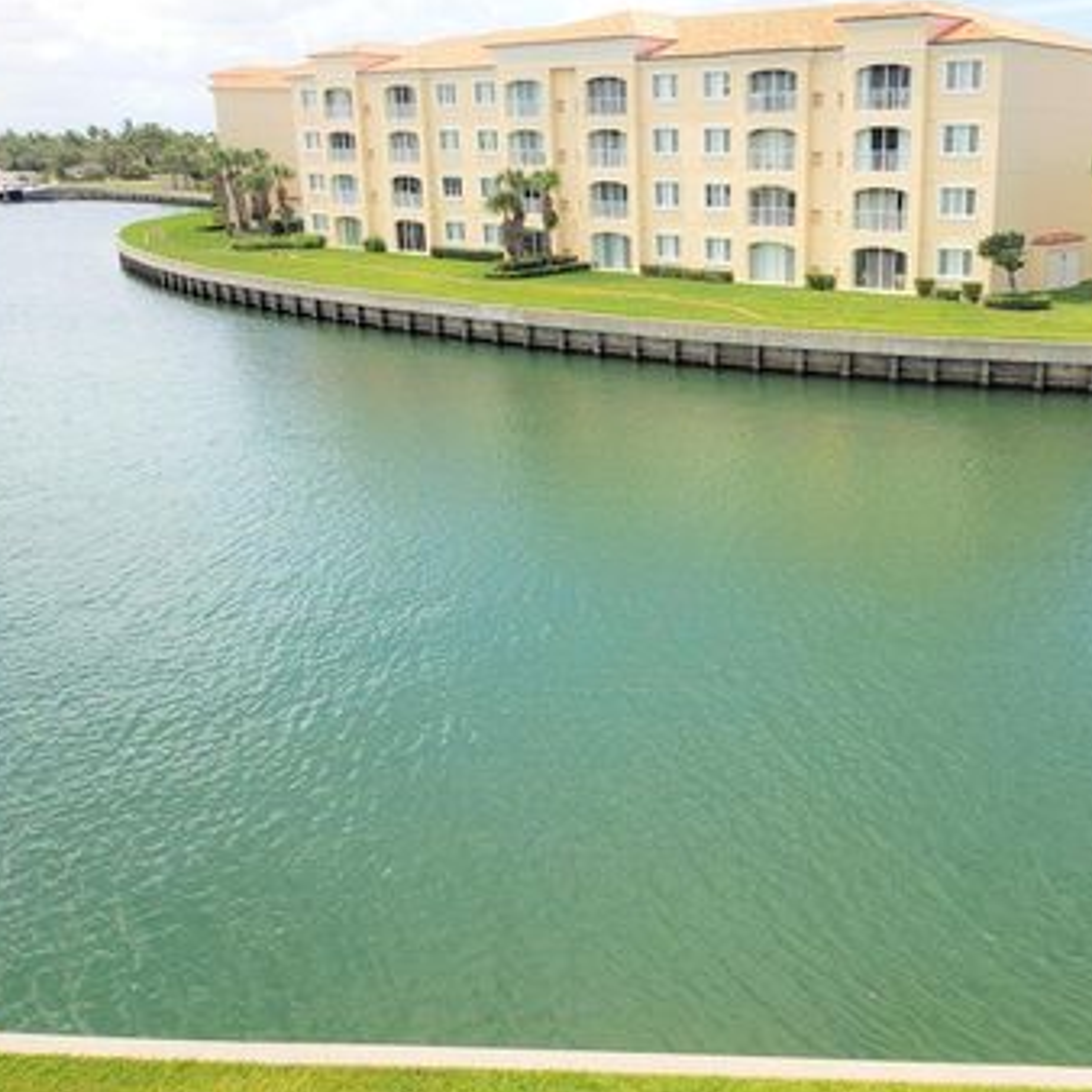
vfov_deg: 48.4
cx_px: 762
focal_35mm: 34
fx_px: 1213
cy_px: 522
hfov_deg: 47.3
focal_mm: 4.3
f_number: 2.4
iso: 50
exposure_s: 1/917
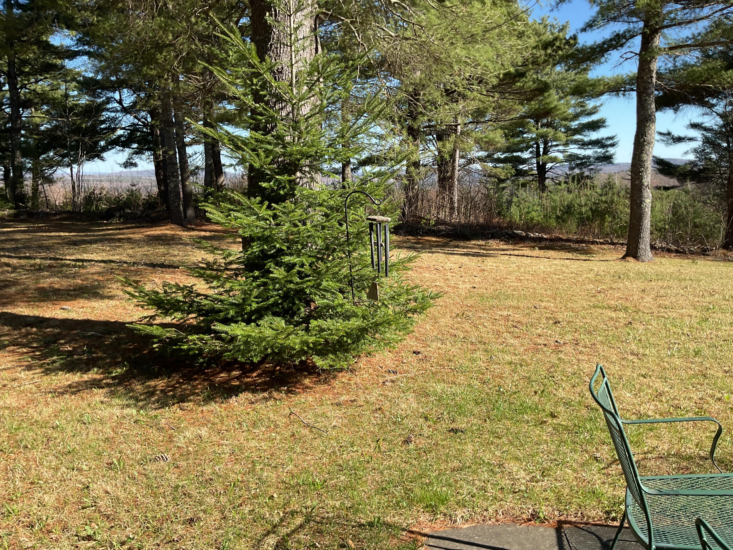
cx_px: 366
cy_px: 275
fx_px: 614
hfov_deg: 61.7
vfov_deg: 48.2
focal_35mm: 29
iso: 16
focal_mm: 3
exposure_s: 1/749
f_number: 1.8
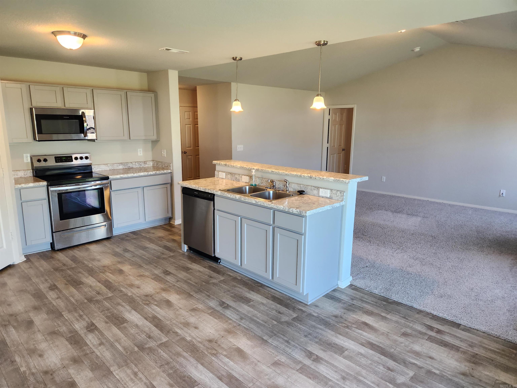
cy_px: 194
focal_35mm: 23
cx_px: 258
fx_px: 344
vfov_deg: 58.9
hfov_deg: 73.9
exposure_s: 1/120
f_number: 1.8
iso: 200
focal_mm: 5.4
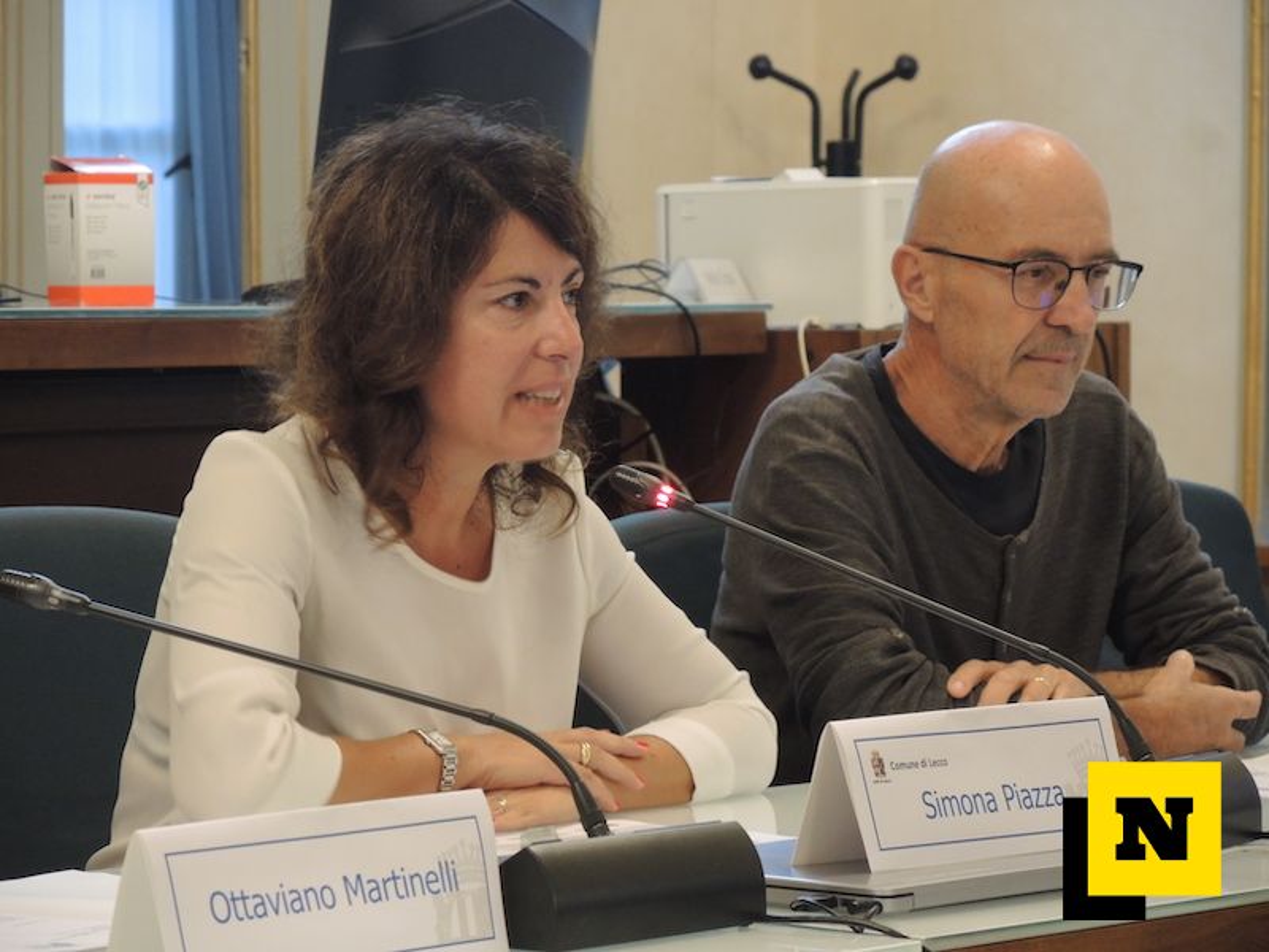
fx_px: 5572
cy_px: 476
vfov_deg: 9.8
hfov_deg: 13.0
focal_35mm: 152
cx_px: 634
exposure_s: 1/15
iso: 800
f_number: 3.5
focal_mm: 32.6
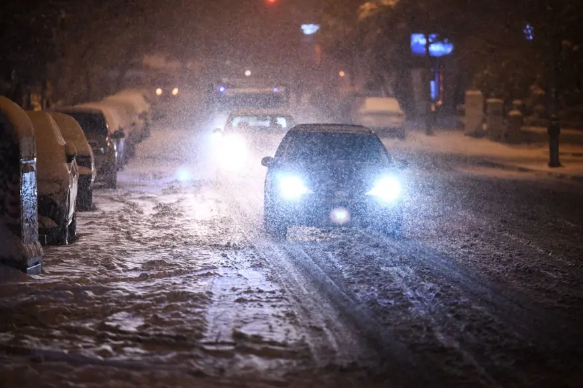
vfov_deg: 6.9
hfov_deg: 10.3
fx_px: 3238
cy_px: 194
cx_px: 292
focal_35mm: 200
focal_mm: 200
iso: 4000
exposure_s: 1/320
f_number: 2.8
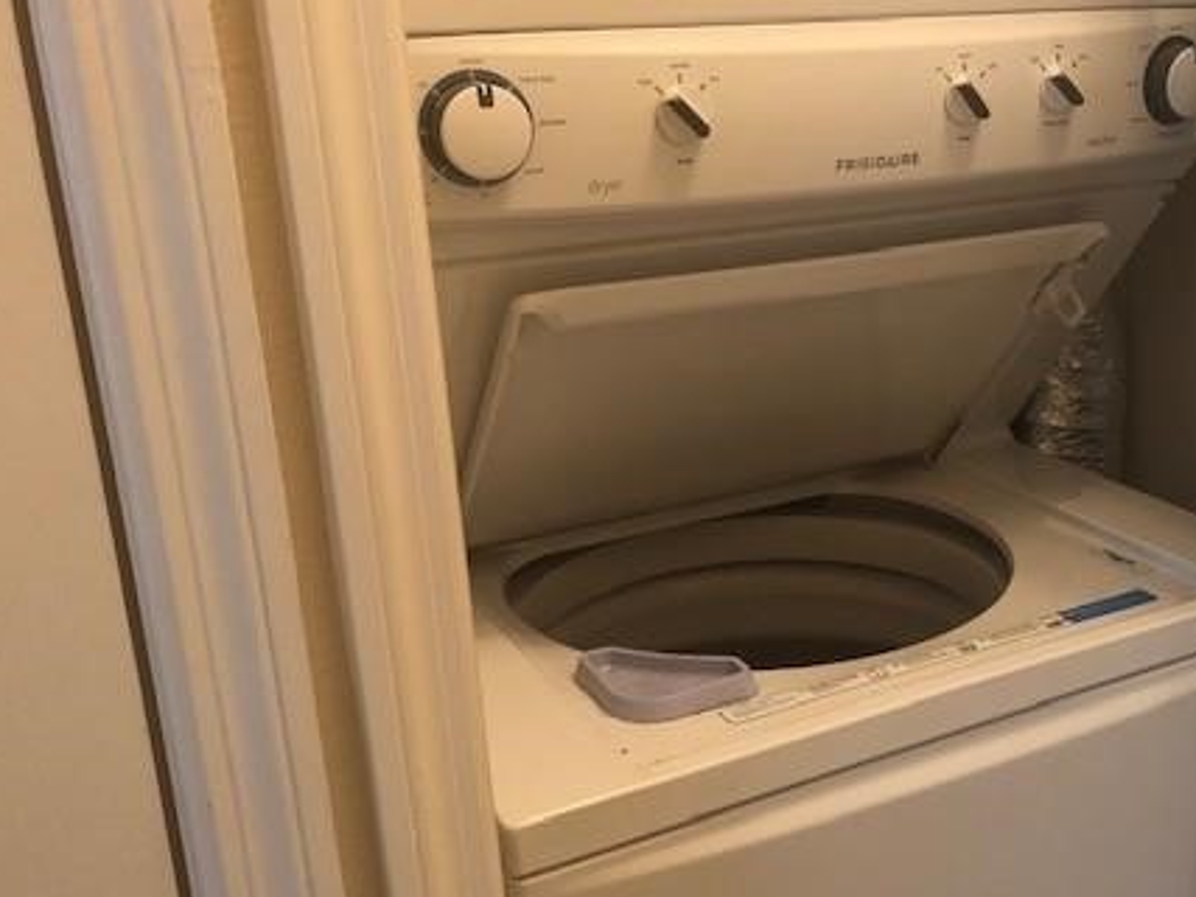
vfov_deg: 34.3
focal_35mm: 42
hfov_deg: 43.5
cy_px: 471
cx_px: 879
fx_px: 1451
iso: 100
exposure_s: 1/6
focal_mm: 3.99
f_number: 1.8
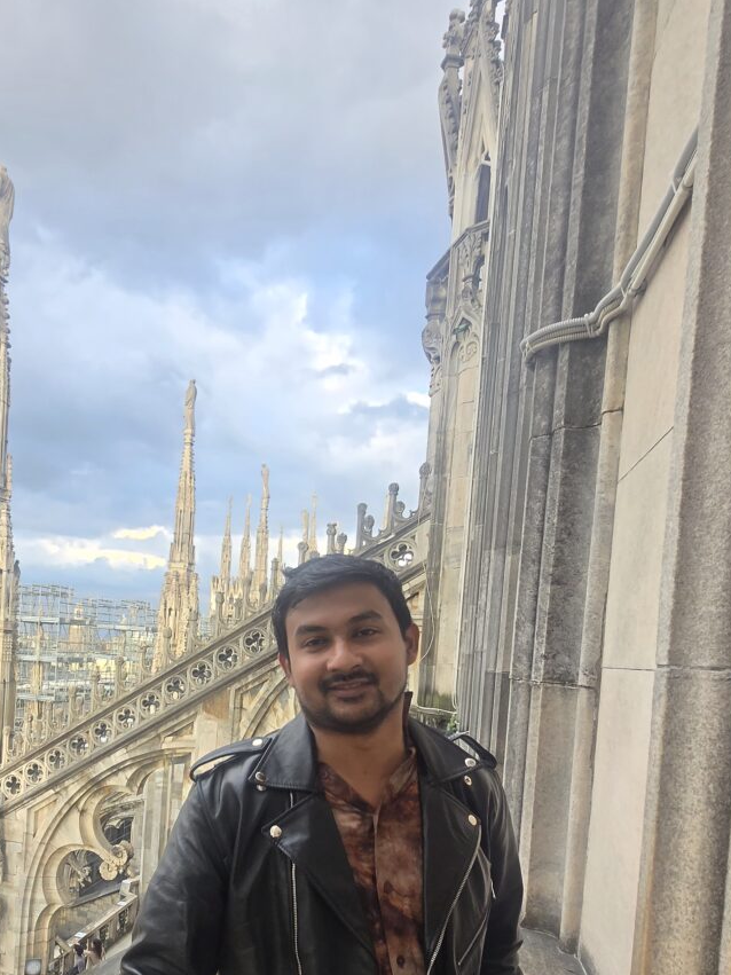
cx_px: 229
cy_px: 673
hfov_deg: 59.3
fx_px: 620
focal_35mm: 22
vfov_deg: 73.4
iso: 40
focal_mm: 1.7
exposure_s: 1/100
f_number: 2.2
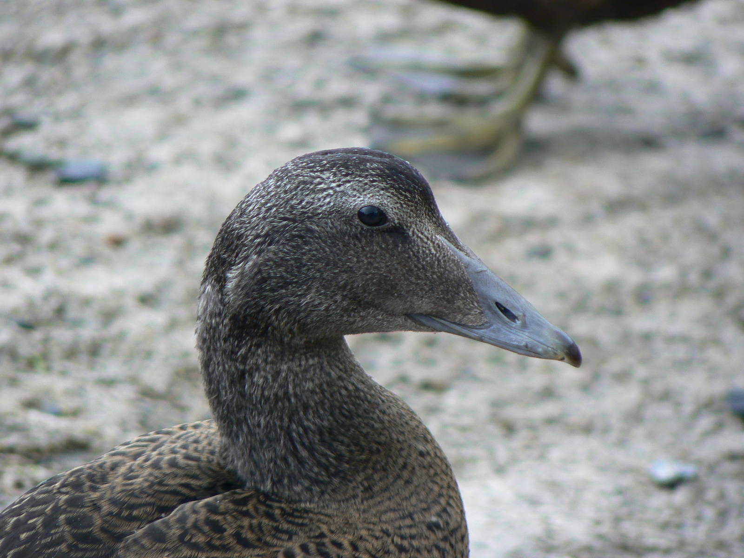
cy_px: 279
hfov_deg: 4.6
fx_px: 9285
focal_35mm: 432
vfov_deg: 3.4
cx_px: 372
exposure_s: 1/60
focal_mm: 72
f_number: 3.3
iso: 80
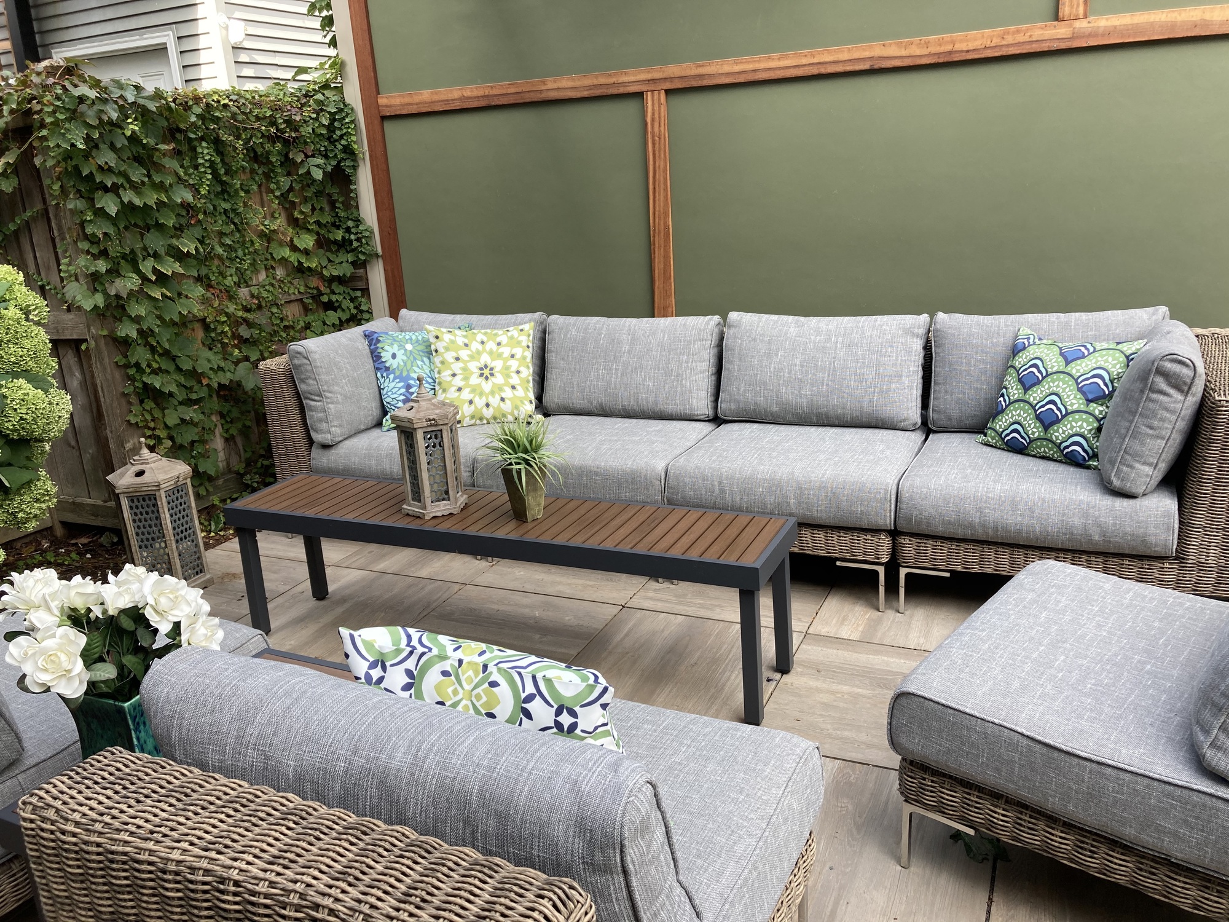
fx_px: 994
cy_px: 461
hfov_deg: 63.4
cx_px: 614
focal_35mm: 28
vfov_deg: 49.7
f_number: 1.8
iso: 20
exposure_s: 1/249
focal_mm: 3.99
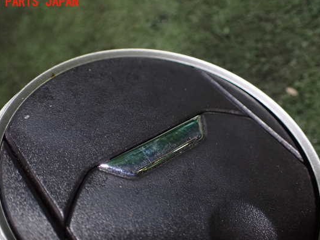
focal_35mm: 34
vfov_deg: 41.8
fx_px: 314
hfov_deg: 53.9
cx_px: 150
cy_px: 131
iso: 800
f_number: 2.3
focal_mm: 5.4
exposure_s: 1/100
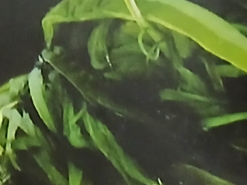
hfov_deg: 9.3
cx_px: -196
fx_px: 1448
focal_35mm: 203
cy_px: 11
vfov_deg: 7.3
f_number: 1.8
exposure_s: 1/25.1
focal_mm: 3.98
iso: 400
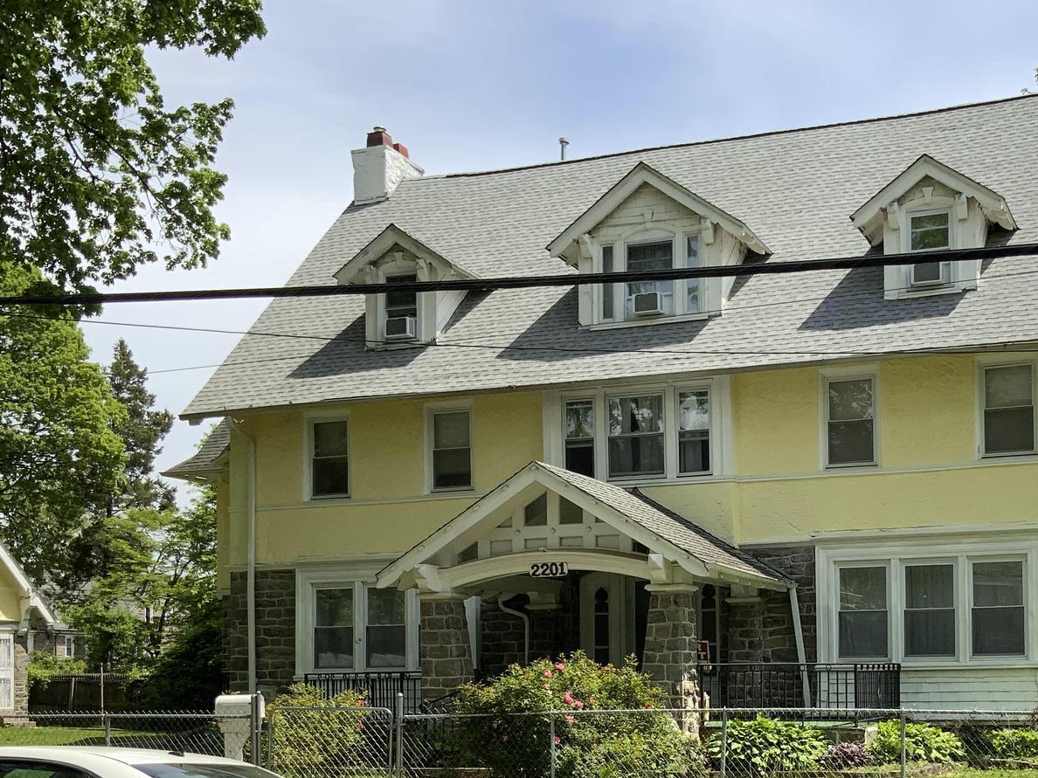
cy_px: 625
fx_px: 1499
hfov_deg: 37.6
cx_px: 719
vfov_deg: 28.5
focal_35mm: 50
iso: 16
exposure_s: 1/1490
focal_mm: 3
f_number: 1.8
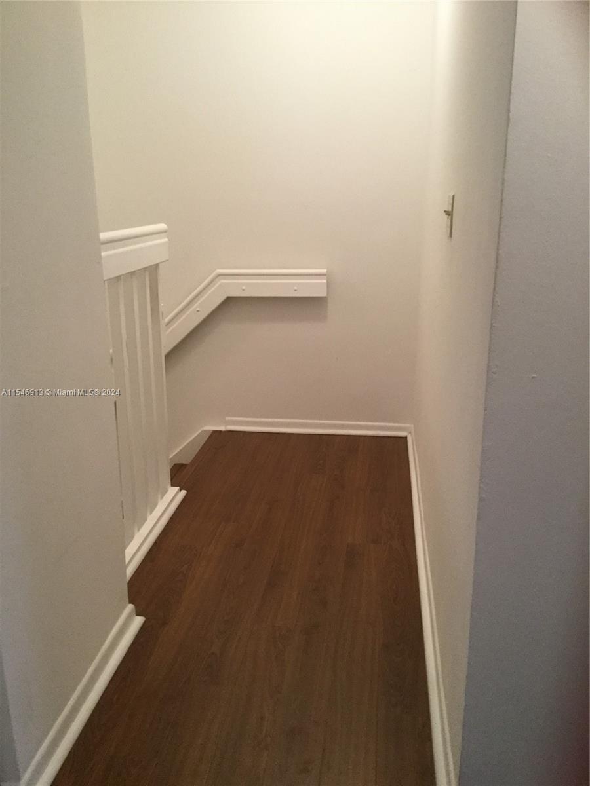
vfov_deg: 58.4
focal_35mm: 31
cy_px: 393
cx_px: 295
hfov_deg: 45.4
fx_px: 704
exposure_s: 1/30
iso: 160
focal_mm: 3.3
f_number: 2.4
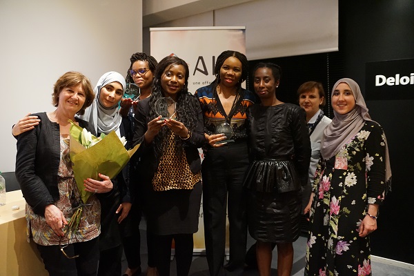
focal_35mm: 28
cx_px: 207
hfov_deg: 65.5
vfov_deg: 46.4
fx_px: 322
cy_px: 138
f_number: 2.8
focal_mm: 28
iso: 6400
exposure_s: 1/160
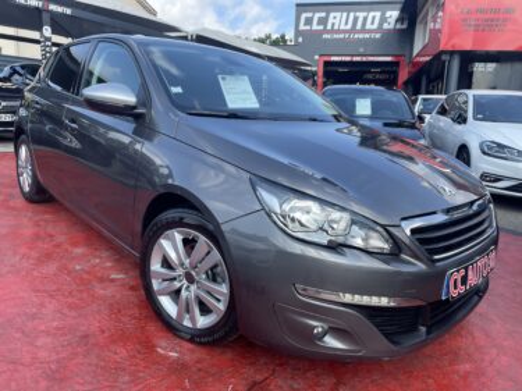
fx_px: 392
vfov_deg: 53.0
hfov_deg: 67.3
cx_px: 261
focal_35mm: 26
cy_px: 196
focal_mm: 4.2
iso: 32
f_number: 1.6
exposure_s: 1/855
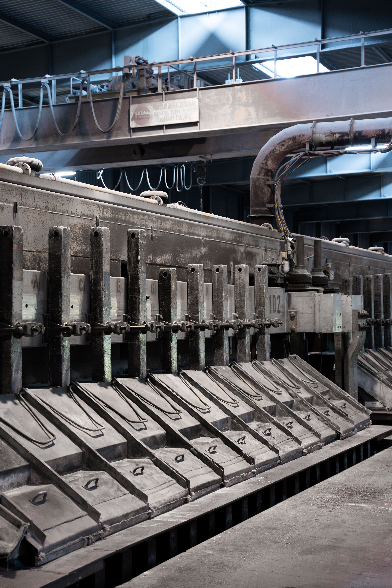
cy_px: 294
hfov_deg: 22.6
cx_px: 196
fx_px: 980
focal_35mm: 60
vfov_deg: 33.4
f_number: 3.5
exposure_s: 1/100
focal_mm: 60
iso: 2000
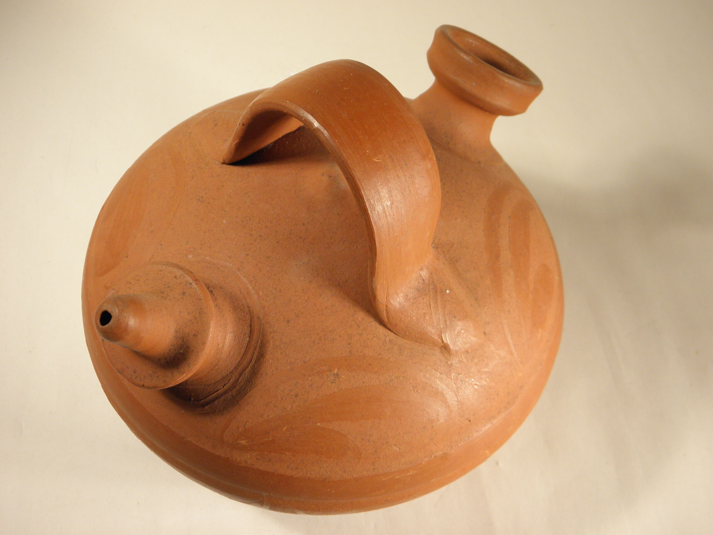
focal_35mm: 47
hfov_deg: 40.4
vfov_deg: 30.9
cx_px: 356
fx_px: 968
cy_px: 268
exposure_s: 1/40
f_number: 3.9
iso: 125
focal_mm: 8.6
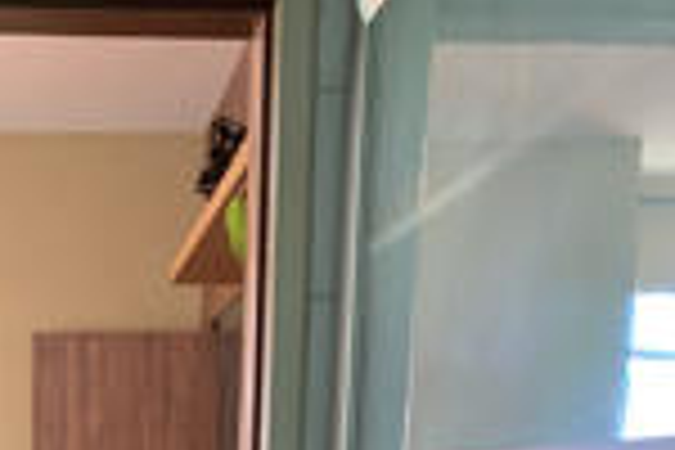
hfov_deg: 27.3
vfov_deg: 16.0
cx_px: 94
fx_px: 1350
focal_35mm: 72
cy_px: 819
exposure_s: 1/60
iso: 160
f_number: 1.8
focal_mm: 4.25
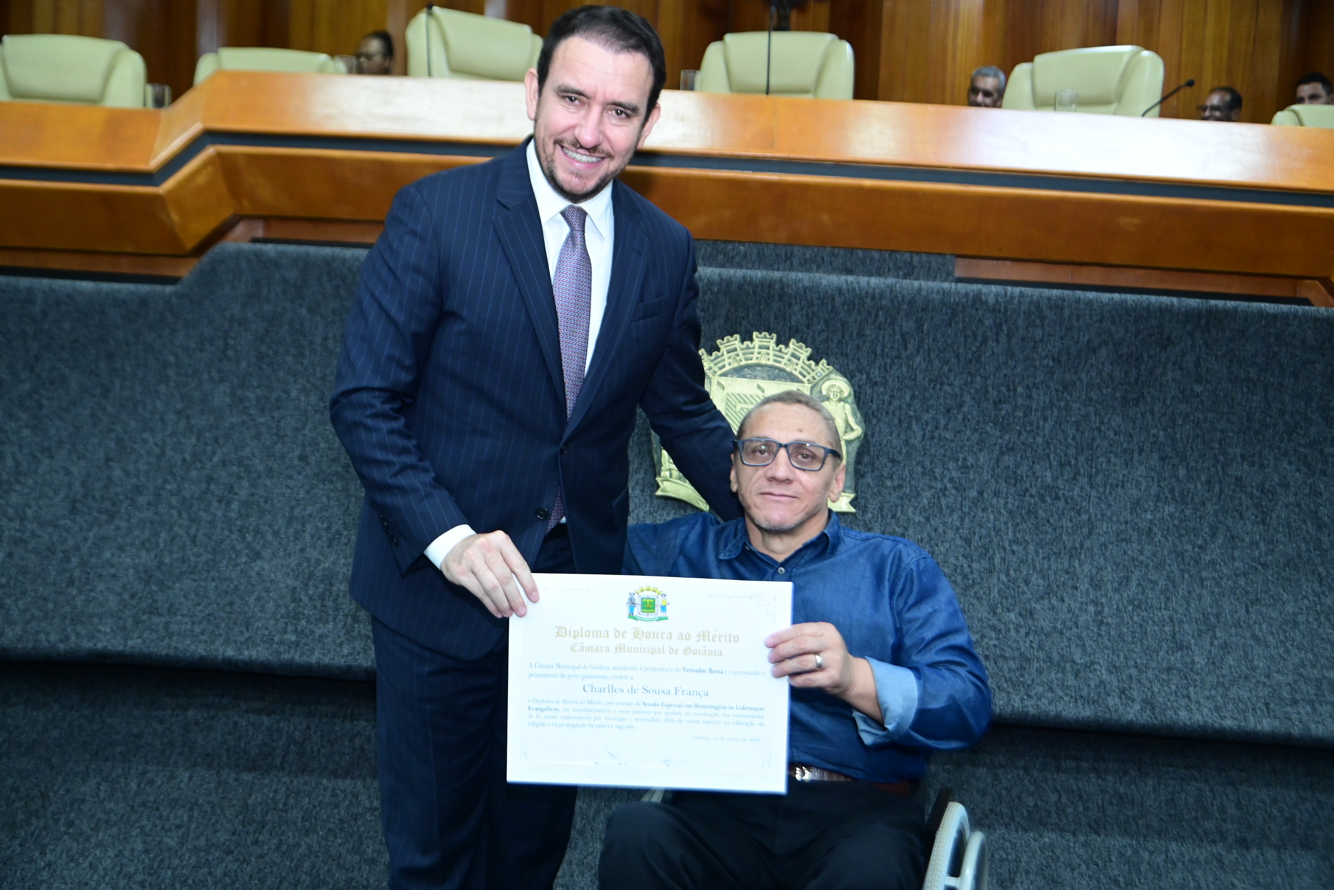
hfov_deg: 50.7
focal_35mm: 38
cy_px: 445
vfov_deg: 35.1
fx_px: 1408
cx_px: 667
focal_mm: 38
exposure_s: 1/125
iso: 3200
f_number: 5.6
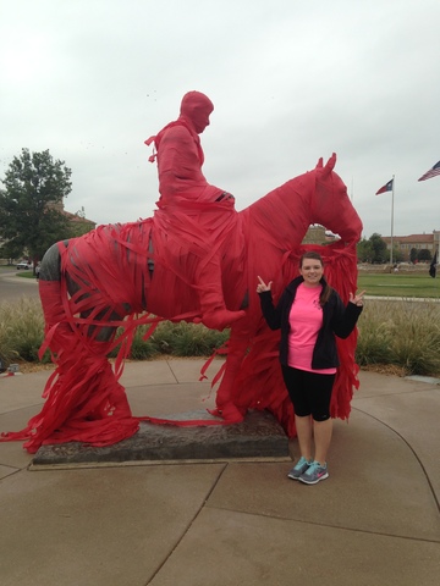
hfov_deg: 42.9
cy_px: 293
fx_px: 559
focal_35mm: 33
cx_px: 220
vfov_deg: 55.4
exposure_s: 1/1130
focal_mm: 4.12
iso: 50
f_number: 2.4
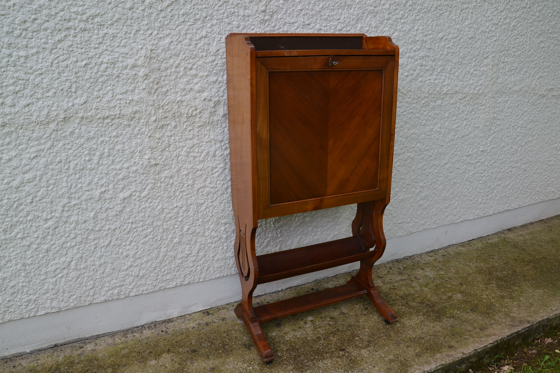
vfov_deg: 47.9
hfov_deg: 67.4
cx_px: 280
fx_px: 420
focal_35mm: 27
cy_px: 186
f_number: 7.1
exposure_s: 1/160
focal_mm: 18
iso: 200
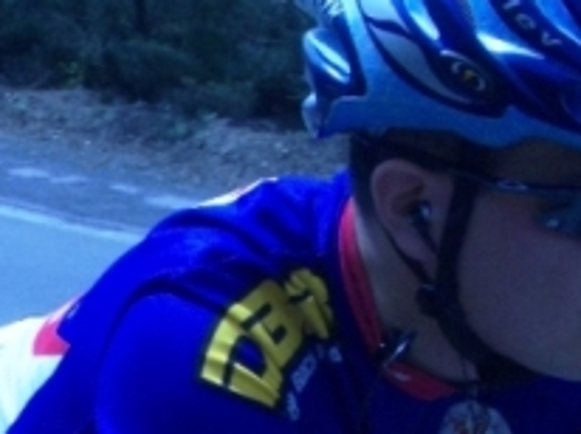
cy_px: 444
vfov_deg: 9.7
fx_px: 2548
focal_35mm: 152
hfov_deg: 12.9
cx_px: 58
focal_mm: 8.2
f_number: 5
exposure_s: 1/400
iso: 50
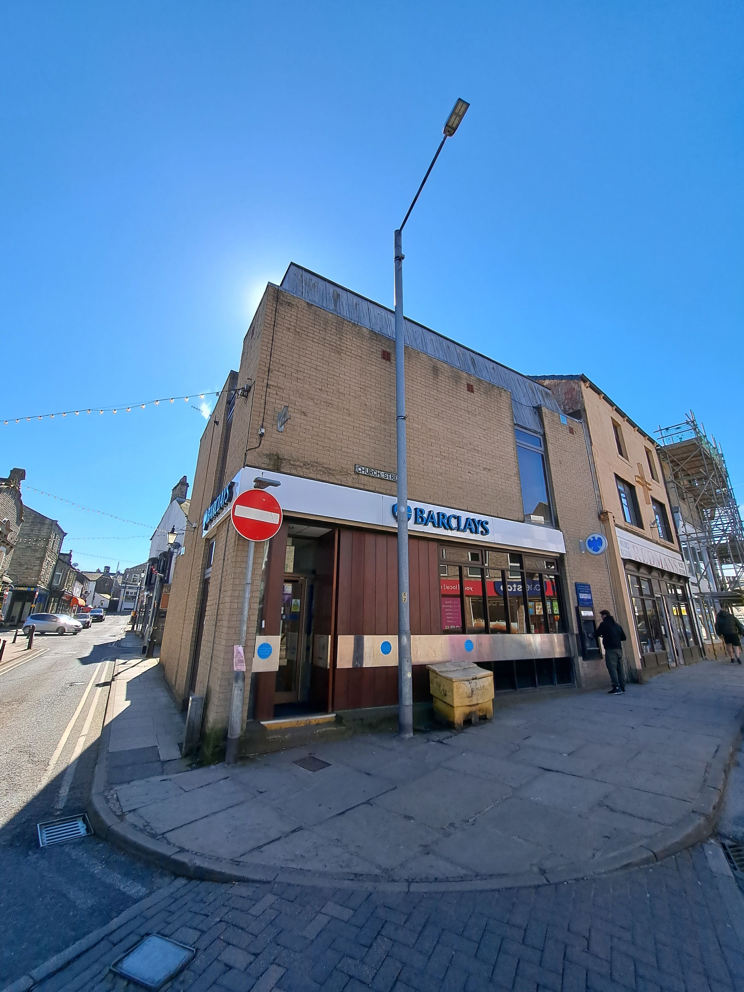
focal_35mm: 13
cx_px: 372
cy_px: 496
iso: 50
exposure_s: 1/1022
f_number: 2.2
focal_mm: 1.74
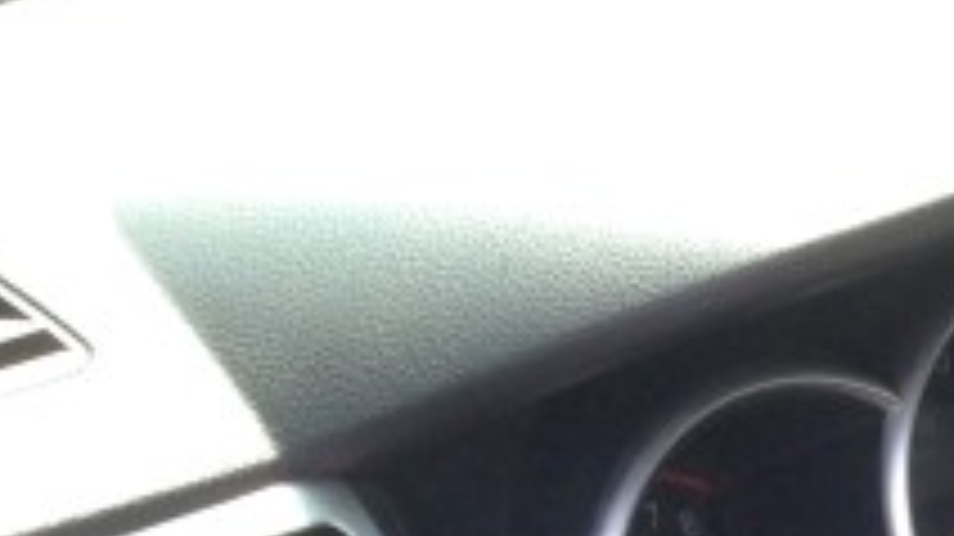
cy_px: 1248
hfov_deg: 10.9
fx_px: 4399
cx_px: 2128
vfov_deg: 6.6
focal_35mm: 174
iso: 50
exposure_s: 1/152
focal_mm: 4.12
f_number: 2.4
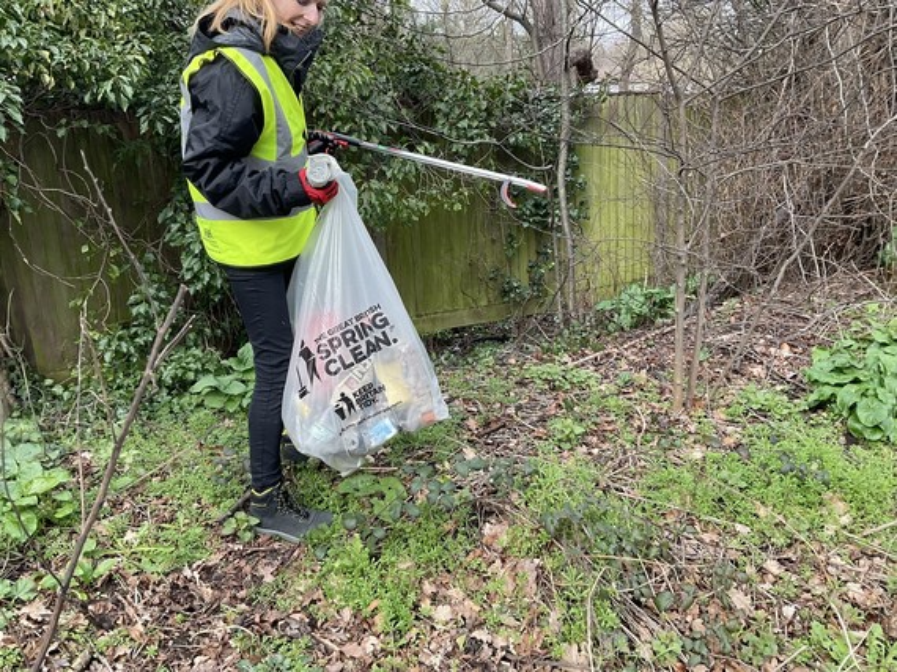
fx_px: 751
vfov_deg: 48.2
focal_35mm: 29
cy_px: 336
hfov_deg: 61.7
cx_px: 448
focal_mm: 3
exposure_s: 1/120
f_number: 1.8
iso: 20
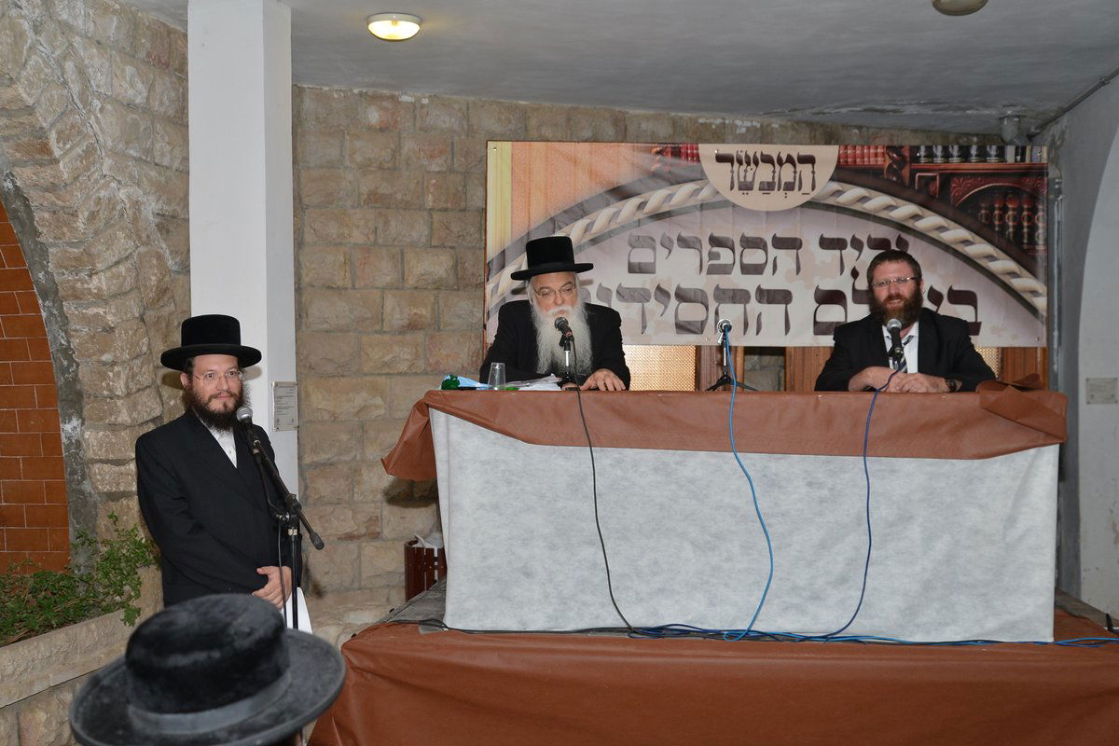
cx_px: 560
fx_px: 1243
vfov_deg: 33.4
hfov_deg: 48.5
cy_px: 373
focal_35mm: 40
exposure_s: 1/125
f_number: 5
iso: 800
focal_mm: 40
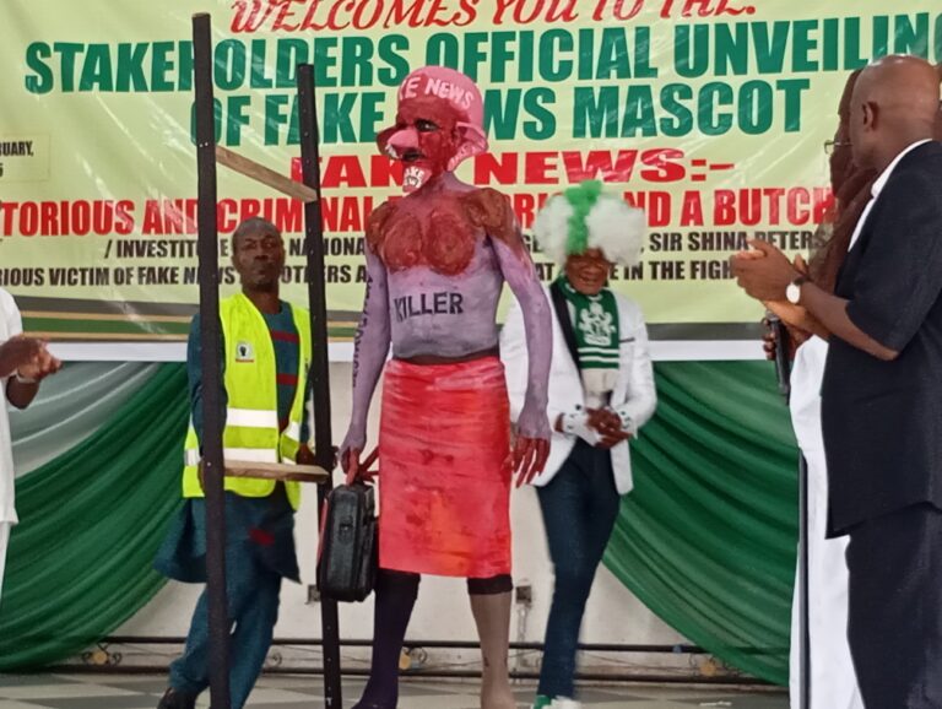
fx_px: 2316
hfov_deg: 23.0
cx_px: 471
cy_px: 354
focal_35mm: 85
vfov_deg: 17.4
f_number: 1.8
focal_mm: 4.27
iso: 1390
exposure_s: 1/33.3
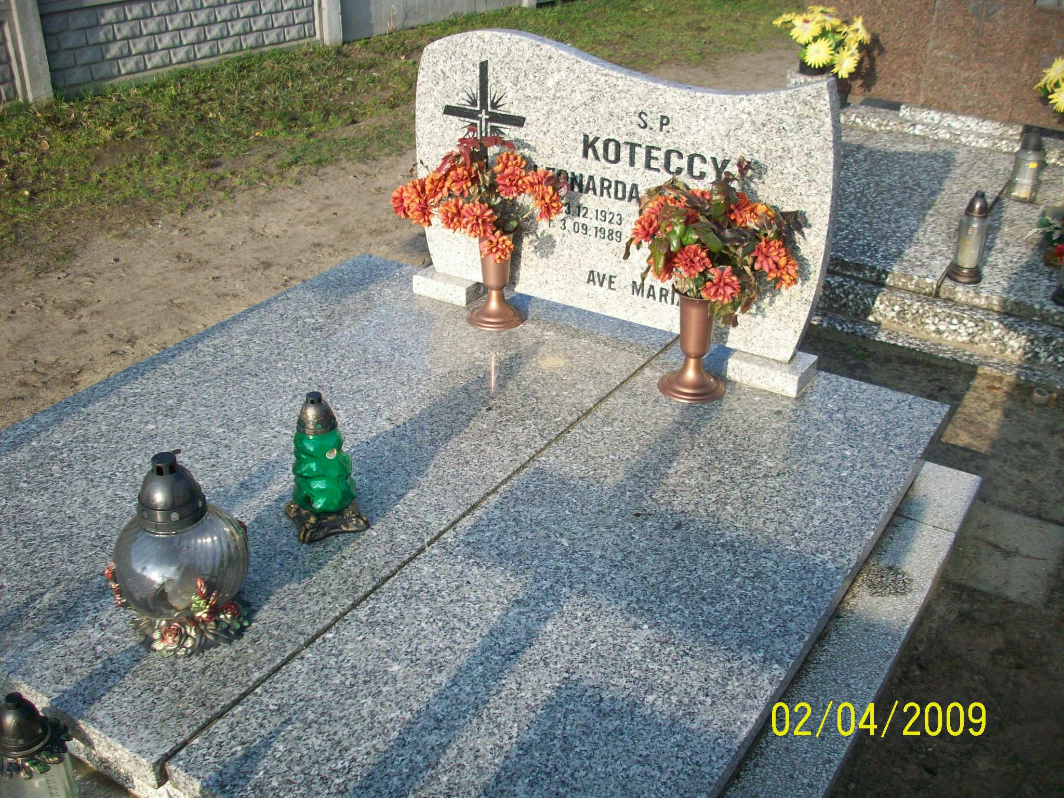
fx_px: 1137
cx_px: 532
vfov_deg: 38.7
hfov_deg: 50.1
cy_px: 399
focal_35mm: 37
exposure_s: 1/544
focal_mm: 6.2
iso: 80
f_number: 2.8
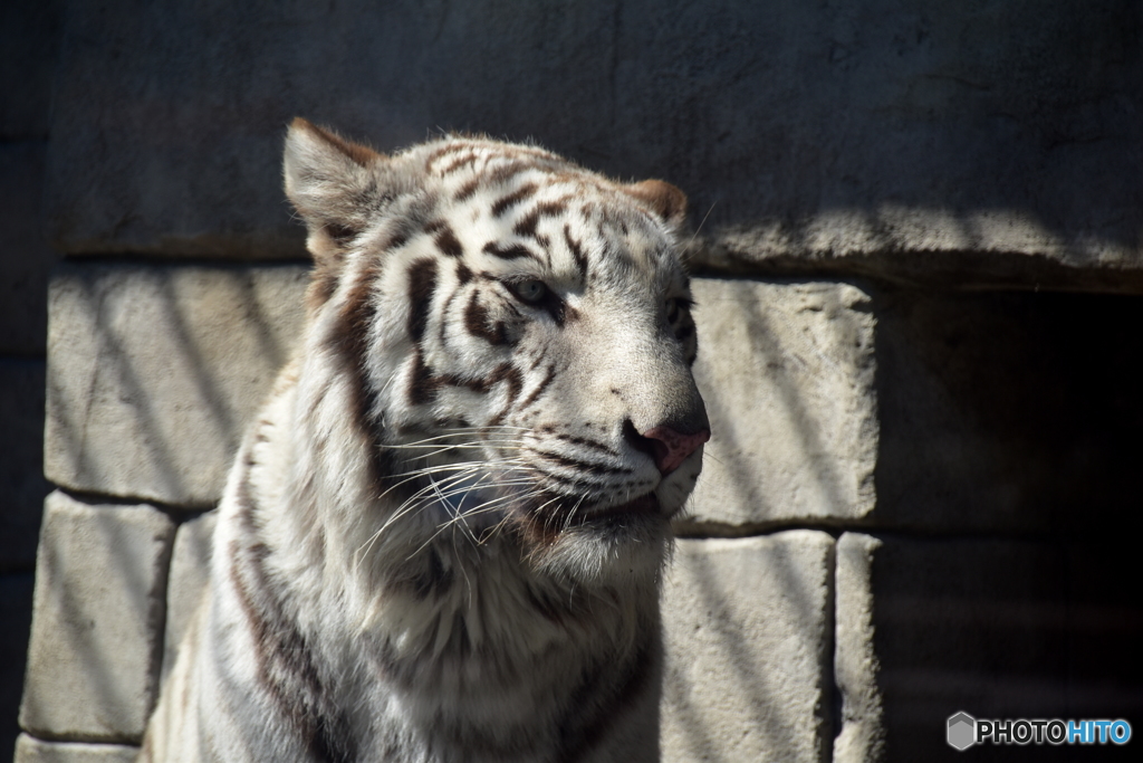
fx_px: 9526
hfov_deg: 6.9
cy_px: 382
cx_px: 572
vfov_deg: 4.6
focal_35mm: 300
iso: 200
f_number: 6.3
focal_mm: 200
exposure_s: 1/640
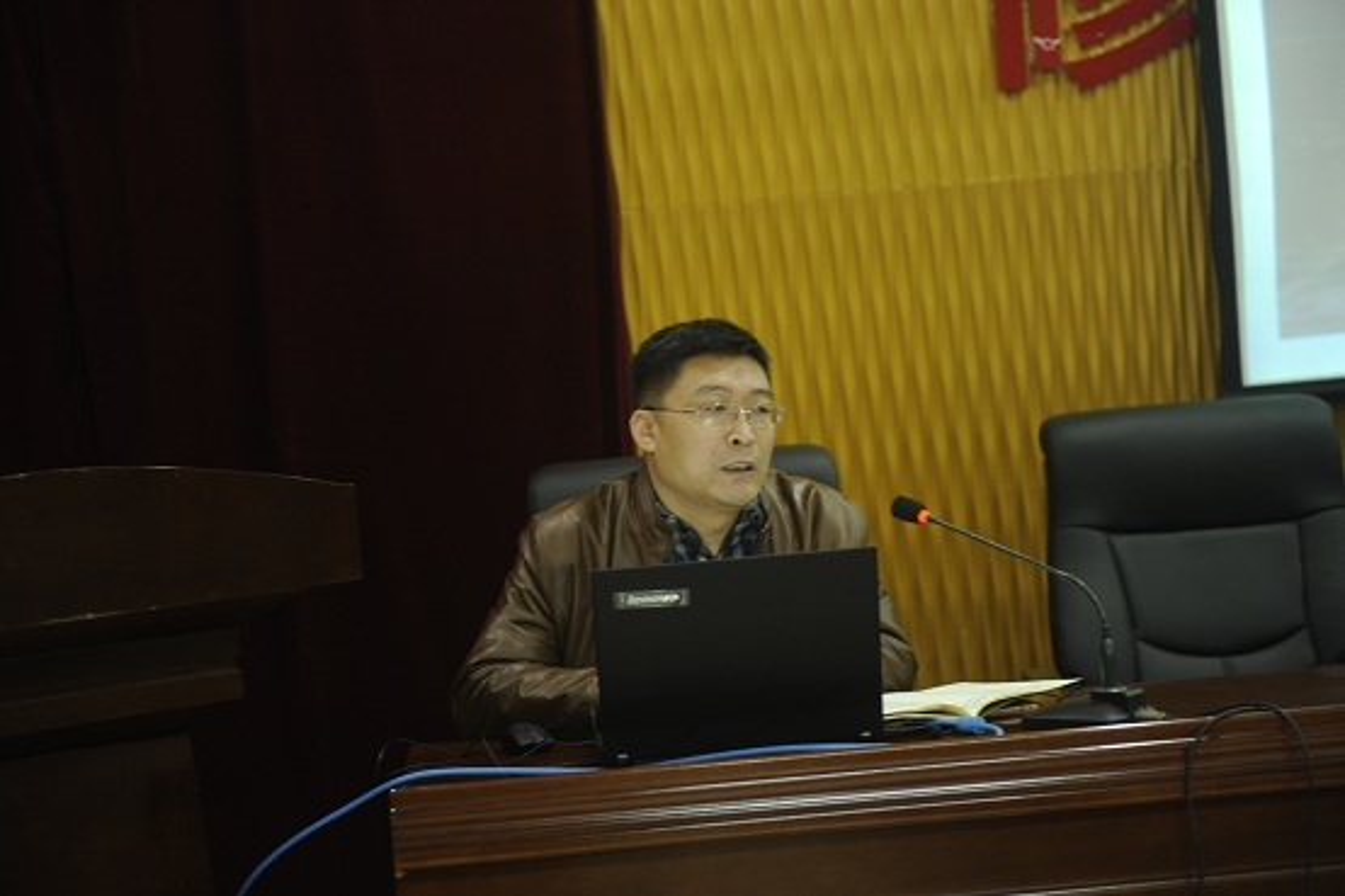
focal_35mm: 70
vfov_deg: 19.4
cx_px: 672
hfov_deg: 28.9
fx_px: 2614
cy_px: 448
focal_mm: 70
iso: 1000
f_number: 2.8
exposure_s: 1/15
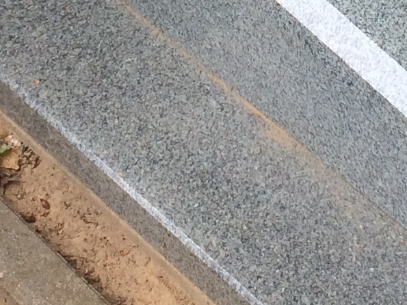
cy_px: -229
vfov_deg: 9.0
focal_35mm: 159
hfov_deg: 12.3
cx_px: 356
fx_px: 1869
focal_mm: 4.15
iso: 32
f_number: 2.2
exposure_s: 1/622
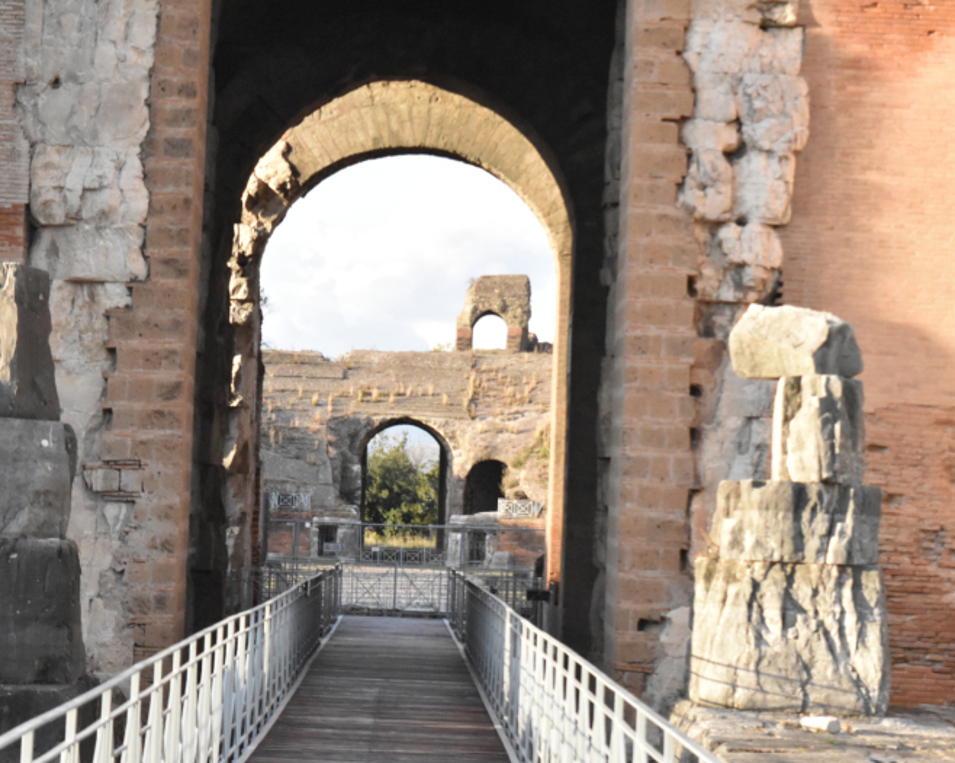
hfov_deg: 21.5
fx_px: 2515
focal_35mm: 89
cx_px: 382
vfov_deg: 17.3
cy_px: 379
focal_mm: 52
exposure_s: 1/4000
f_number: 5.6
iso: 5000
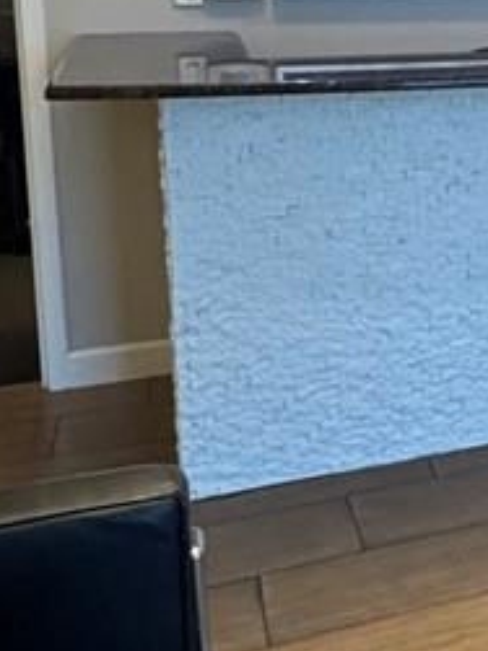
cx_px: 994
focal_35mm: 67
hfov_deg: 16.4
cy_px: 91
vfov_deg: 28.1
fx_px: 1260
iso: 320
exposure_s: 1/120
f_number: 2.2
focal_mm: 2.22
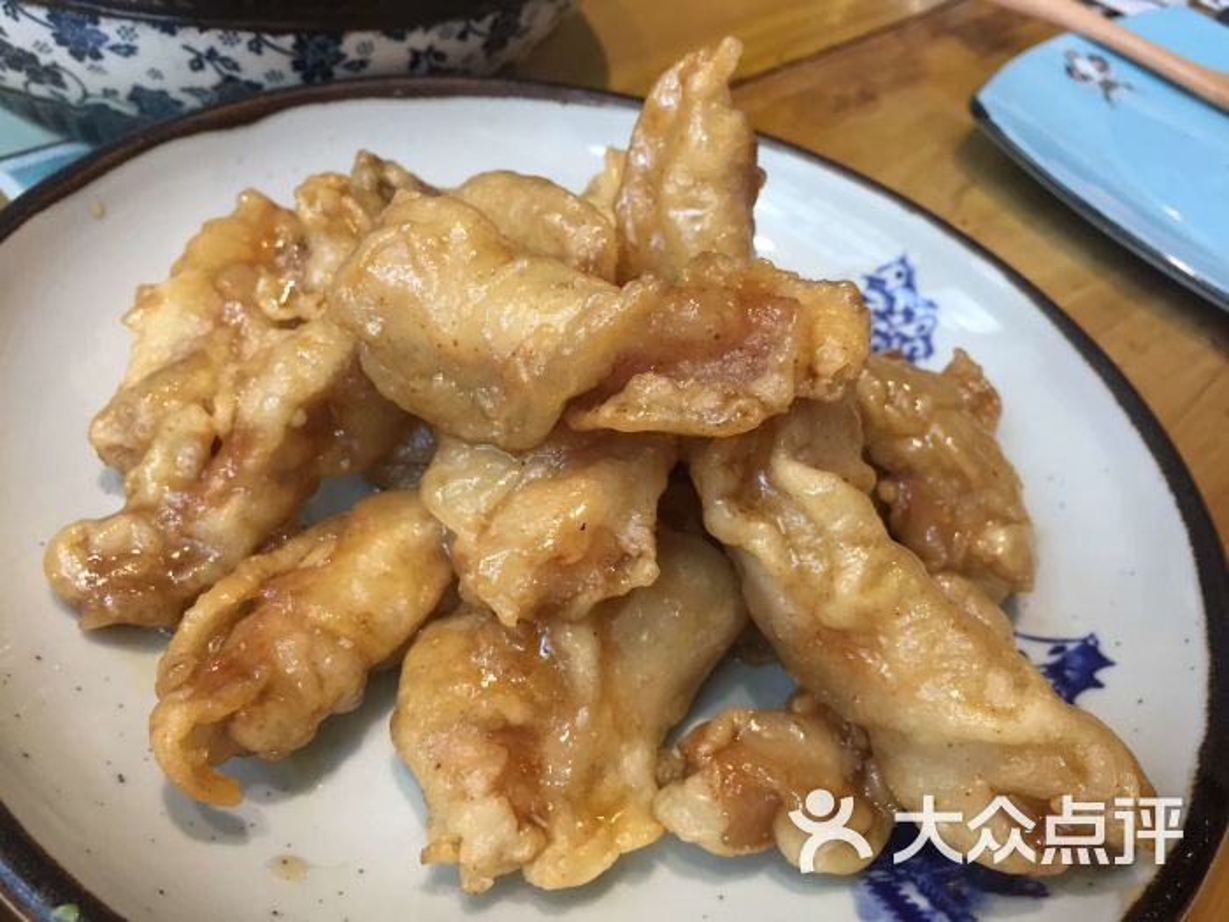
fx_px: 1030
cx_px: 614
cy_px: 461
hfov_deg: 61.7
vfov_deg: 48.2
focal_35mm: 29
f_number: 2.2
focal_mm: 4.15
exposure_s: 1/33
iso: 50
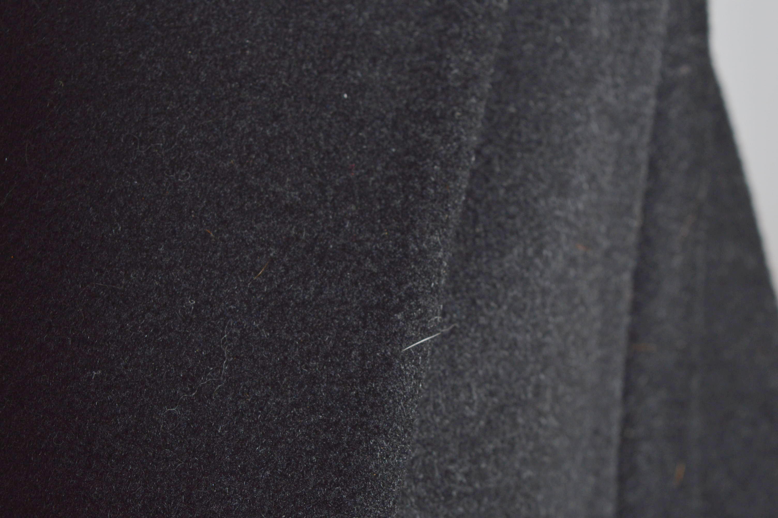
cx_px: 389
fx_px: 1781
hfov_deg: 24.6
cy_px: 259
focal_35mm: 82
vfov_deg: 16.5
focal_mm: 55
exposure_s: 1/160
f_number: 9
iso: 400
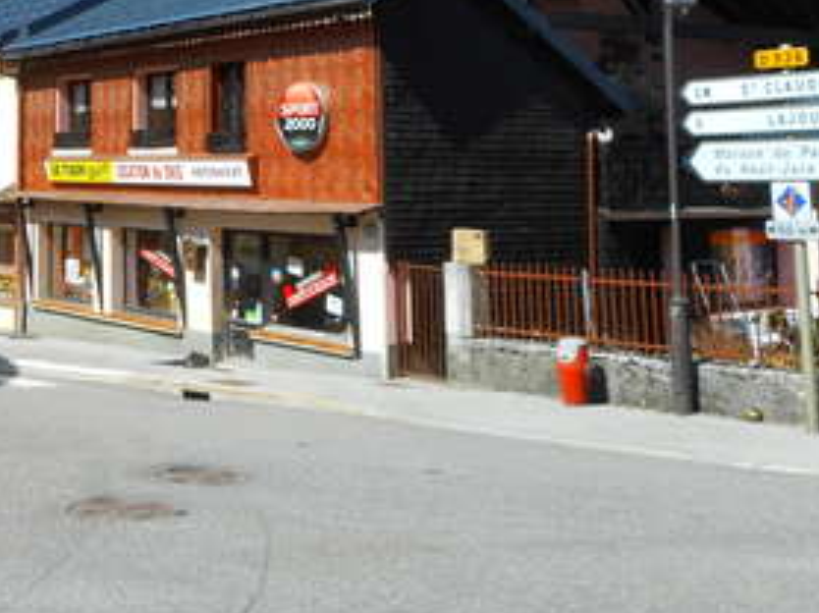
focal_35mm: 54
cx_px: 115
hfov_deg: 34.0
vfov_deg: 25.6
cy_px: -6
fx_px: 1277
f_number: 3.7
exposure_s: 1/640
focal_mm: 4.5
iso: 80
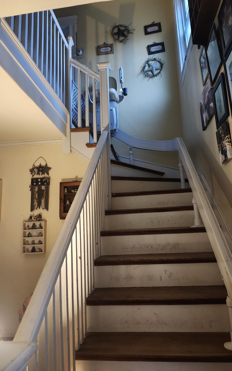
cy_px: 182
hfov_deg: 49.3
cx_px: 113
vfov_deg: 72.5
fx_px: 253
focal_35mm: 25
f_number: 1.8
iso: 500
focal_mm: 5.54
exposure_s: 1/24
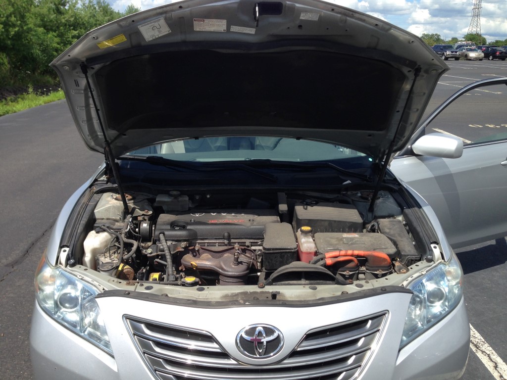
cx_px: 254
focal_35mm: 33
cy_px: 190
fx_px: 483
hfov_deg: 55.4
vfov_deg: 42.9
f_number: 2.4
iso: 50
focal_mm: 4.12
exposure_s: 1/1153
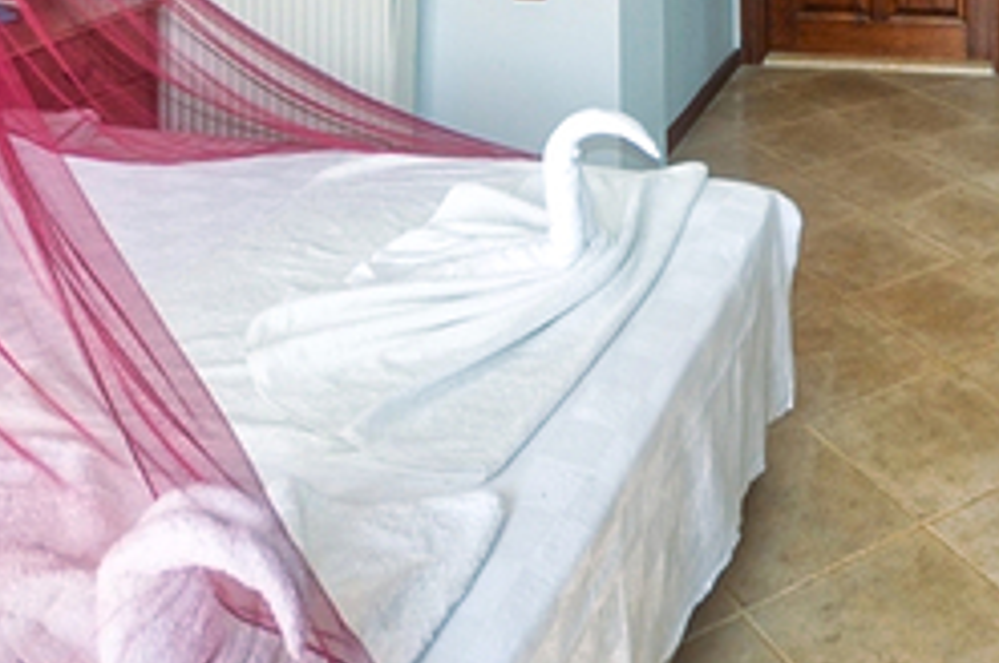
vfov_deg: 24.7
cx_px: 811
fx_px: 1219
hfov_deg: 42.4
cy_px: -283
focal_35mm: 44
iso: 720
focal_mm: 10
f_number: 4
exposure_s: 1/60
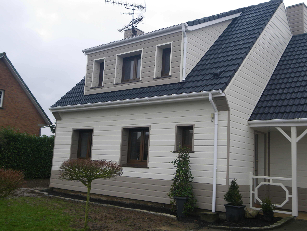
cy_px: 116
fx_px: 346
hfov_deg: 47.9
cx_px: 154
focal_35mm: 39
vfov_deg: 36.8
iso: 80
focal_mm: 6.9
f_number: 3
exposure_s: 1/200
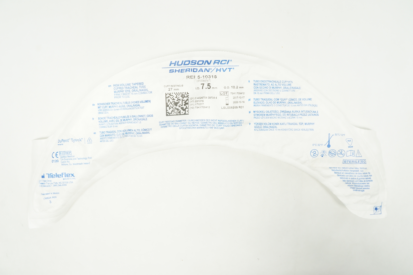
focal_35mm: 27
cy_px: 138
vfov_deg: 47.8
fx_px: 309
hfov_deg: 67.4
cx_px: 206
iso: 400
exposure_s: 1/15
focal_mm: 18
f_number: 10
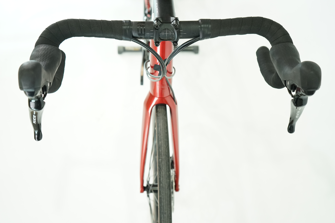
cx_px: 168
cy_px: 112
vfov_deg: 36.9
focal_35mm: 36
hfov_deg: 53.1
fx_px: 335
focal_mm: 36
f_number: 4.5
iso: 2000
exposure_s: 1/200
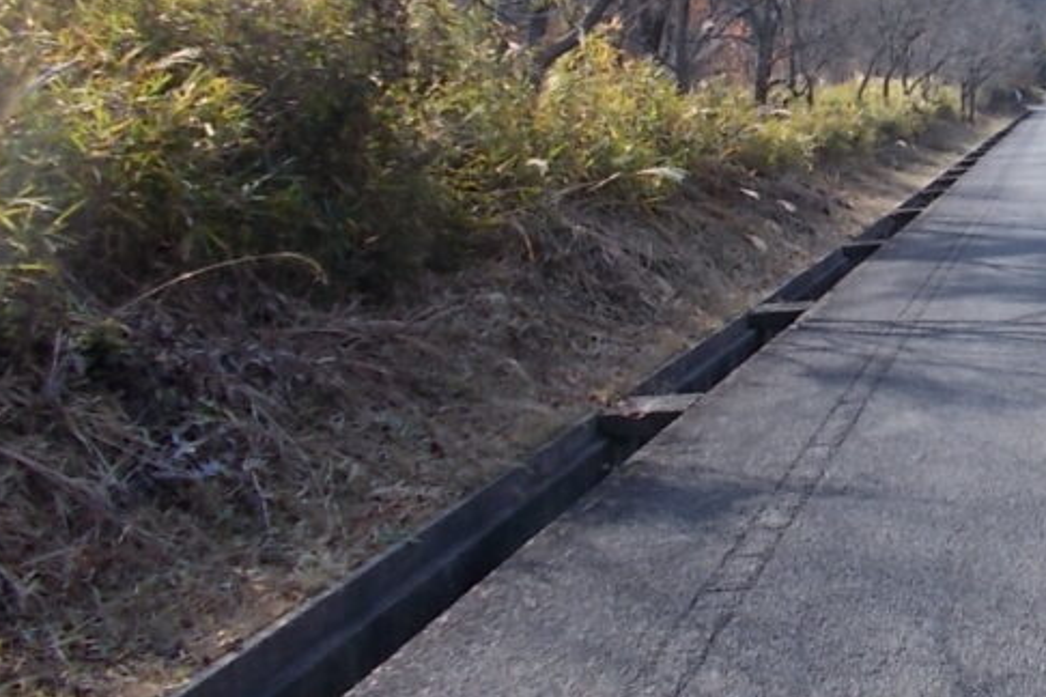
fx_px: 1656
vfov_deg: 23.5
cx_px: 1068
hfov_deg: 32.1
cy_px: 148
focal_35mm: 57
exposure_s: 1/400
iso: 80
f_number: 3.2
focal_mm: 4.6
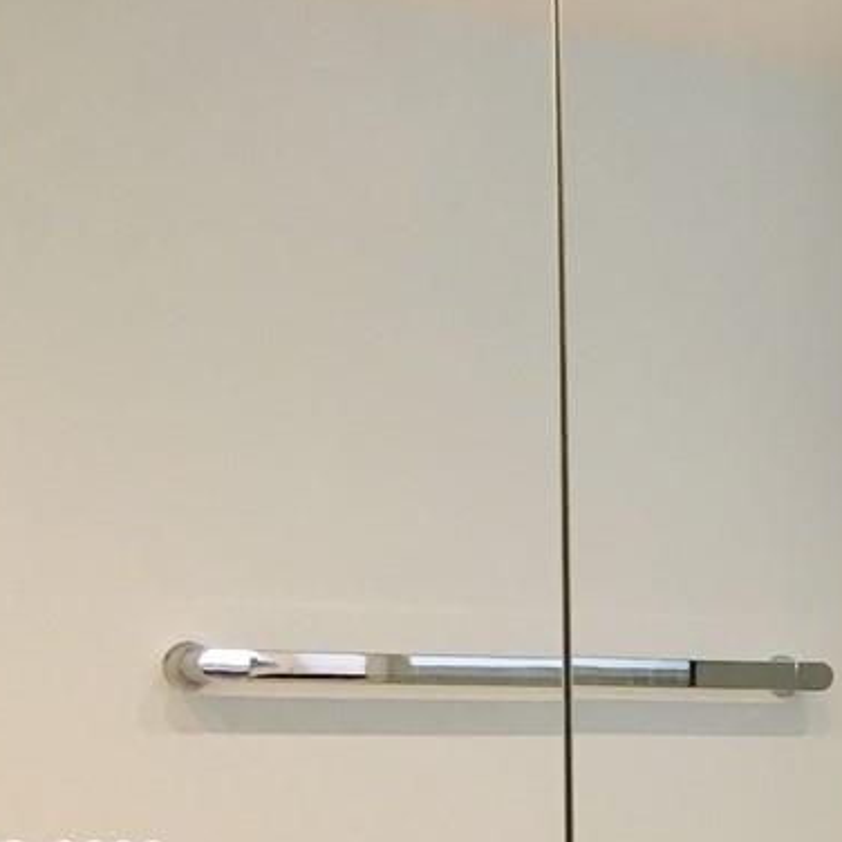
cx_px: 1261
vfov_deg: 15.6
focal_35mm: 109
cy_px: 864
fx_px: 3000
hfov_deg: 14.8
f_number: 2.2
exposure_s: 1/30
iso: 25
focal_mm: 4.15
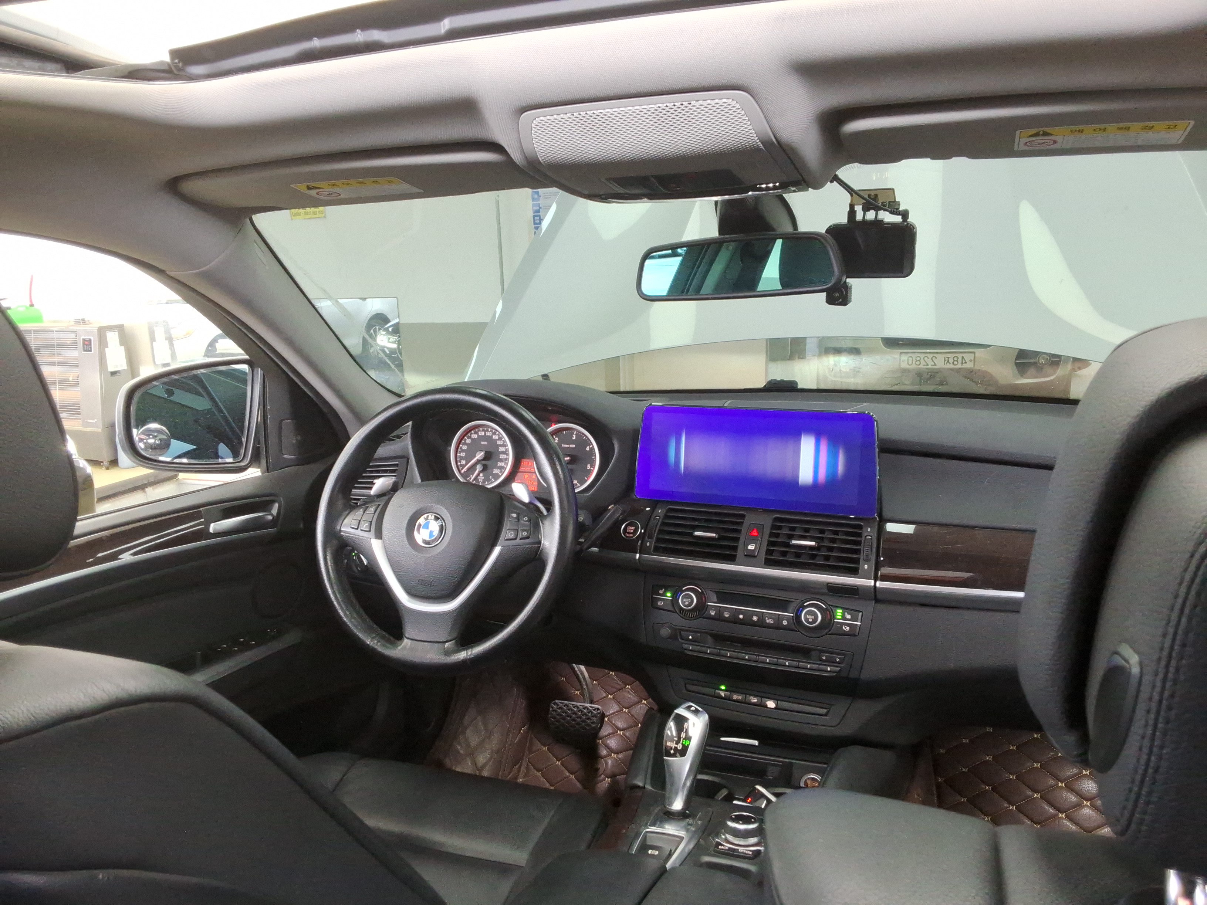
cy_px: 452
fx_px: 976
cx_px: 604
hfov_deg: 63.4
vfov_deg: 49.7
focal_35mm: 28
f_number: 1.9
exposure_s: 1/40
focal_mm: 2.91
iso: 94
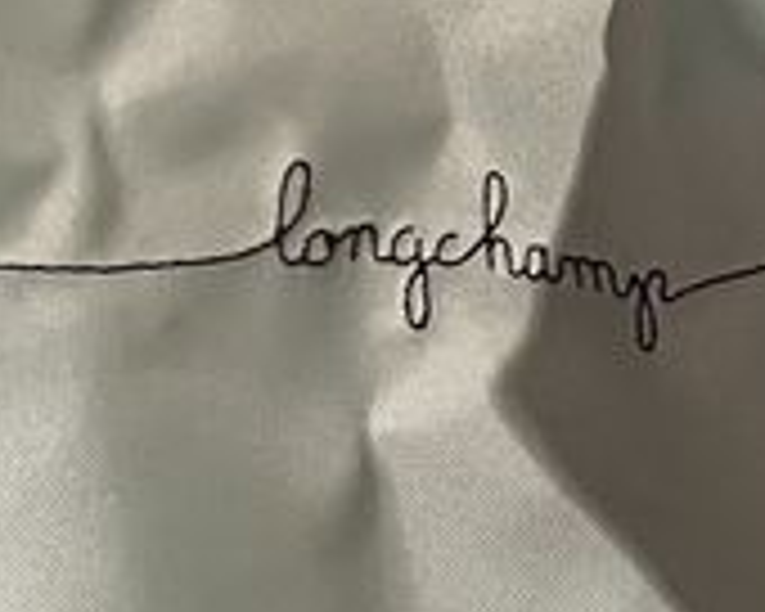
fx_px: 3374
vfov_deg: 8.9
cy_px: -1089
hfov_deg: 12.9
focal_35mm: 149
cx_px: 212
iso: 640
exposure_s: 1/33
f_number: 1.6
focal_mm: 4.2
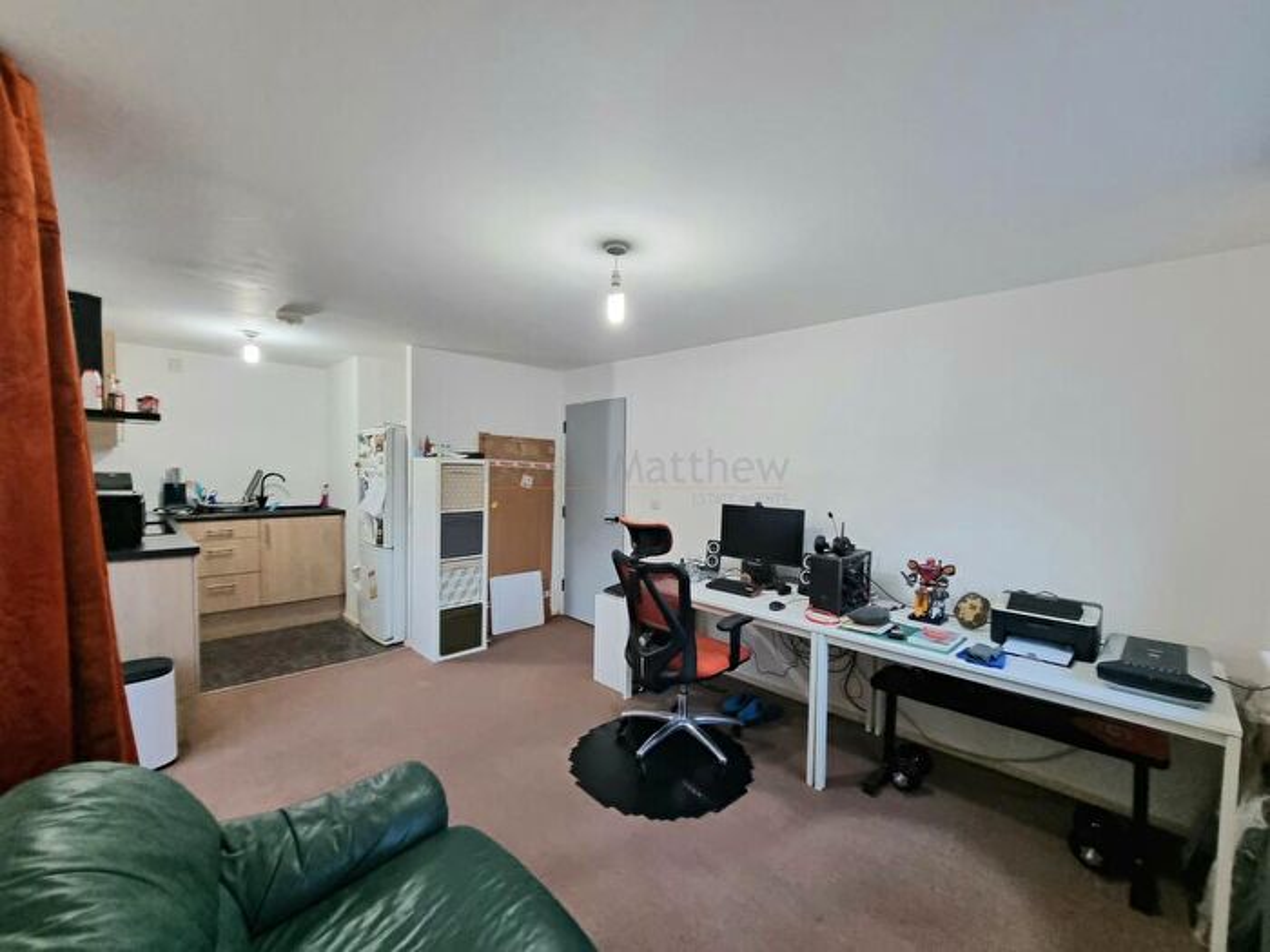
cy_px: 476
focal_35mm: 13
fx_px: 477
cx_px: 635
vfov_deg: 89.9
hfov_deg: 106.2
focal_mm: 2.2
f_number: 2.2
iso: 250
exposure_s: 1/50
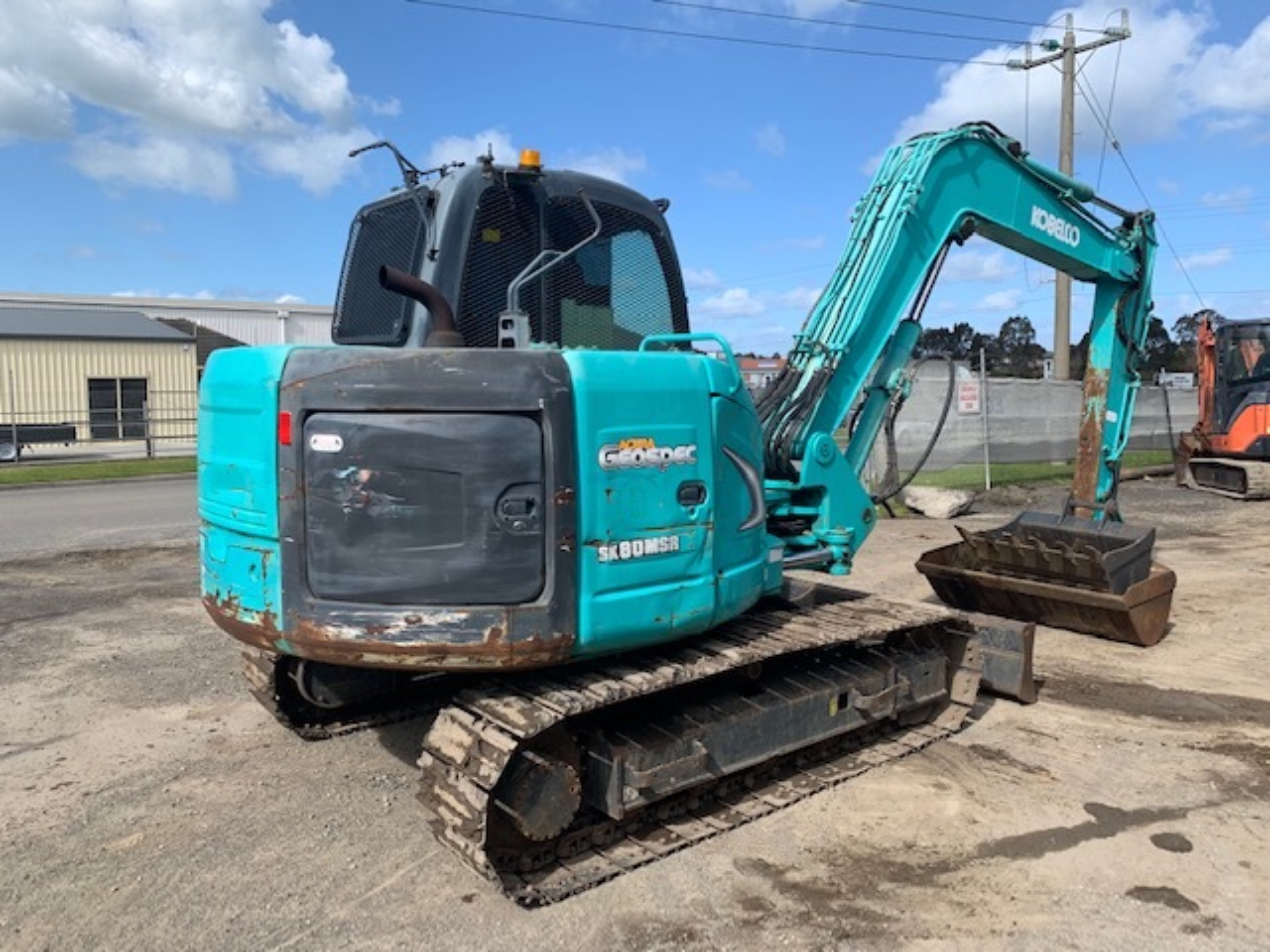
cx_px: 635
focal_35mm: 26
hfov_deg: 67.3
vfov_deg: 53.1
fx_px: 954
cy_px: 476
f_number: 1.8
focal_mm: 4.25
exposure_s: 1/1953
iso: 25
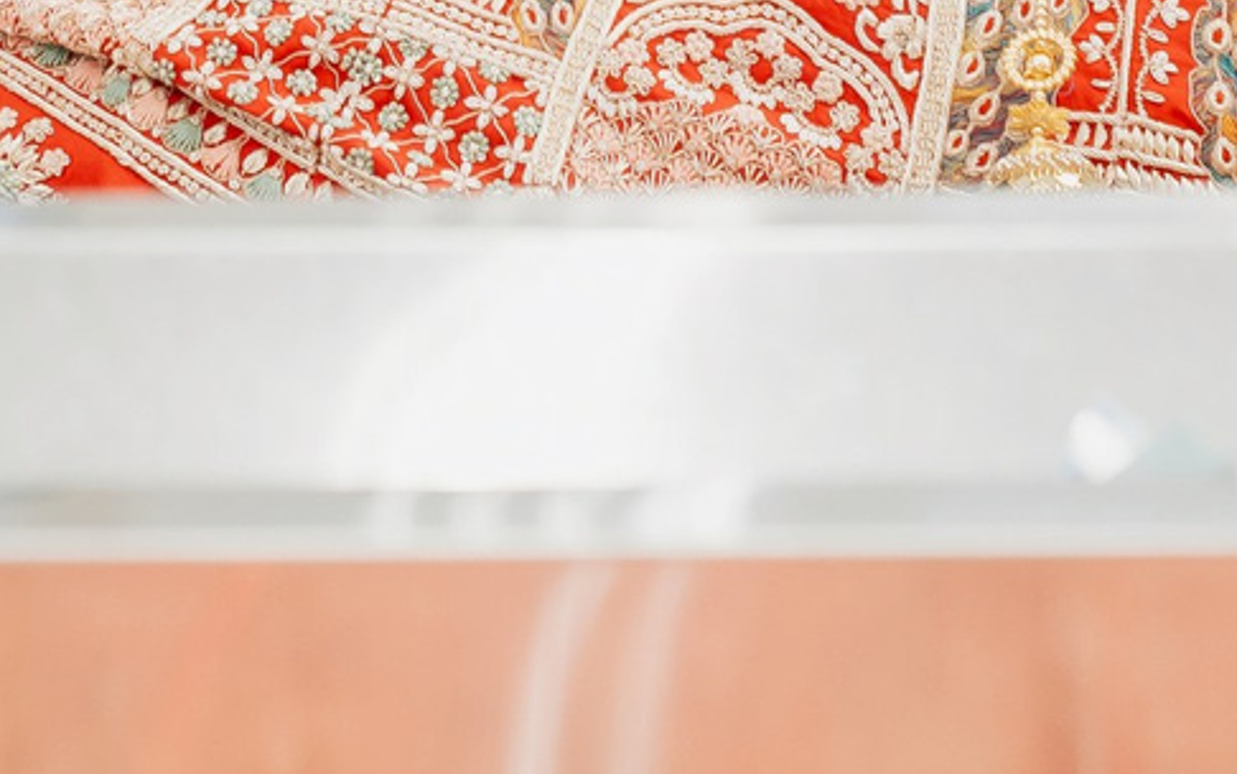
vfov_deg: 2.9
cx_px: -295
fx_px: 15376
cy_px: -1063
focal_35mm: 456
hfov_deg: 4.6
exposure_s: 1/250
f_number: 2
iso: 500
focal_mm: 85
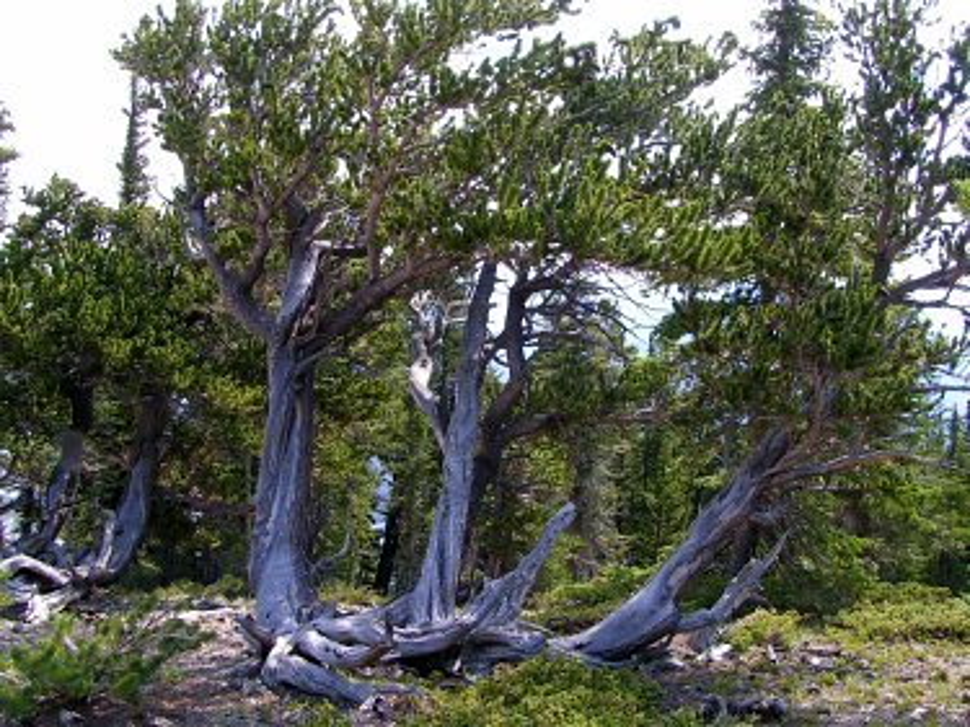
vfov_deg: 37.7
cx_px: 485
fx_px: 1064
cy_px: 364
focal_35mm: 38
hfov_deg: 49.0
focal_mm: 5.8
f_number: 5.6
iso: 50
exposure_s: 1/100
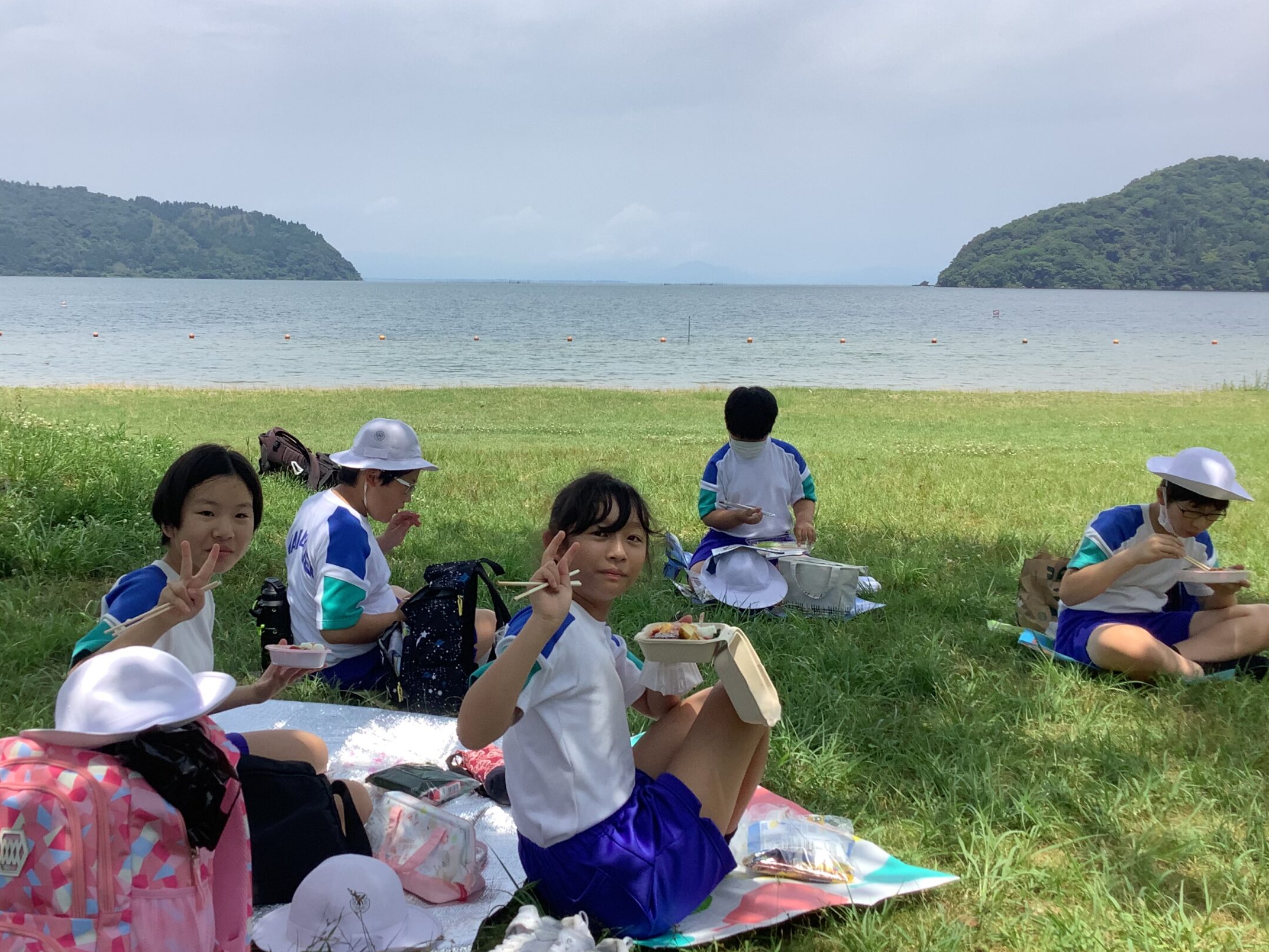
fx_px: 1356
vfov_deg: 38.7
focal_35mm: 37
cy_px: 460
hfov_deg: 49.9
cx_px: 519
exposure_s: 1/1018
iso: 25
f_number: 2.4
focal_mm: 3.3
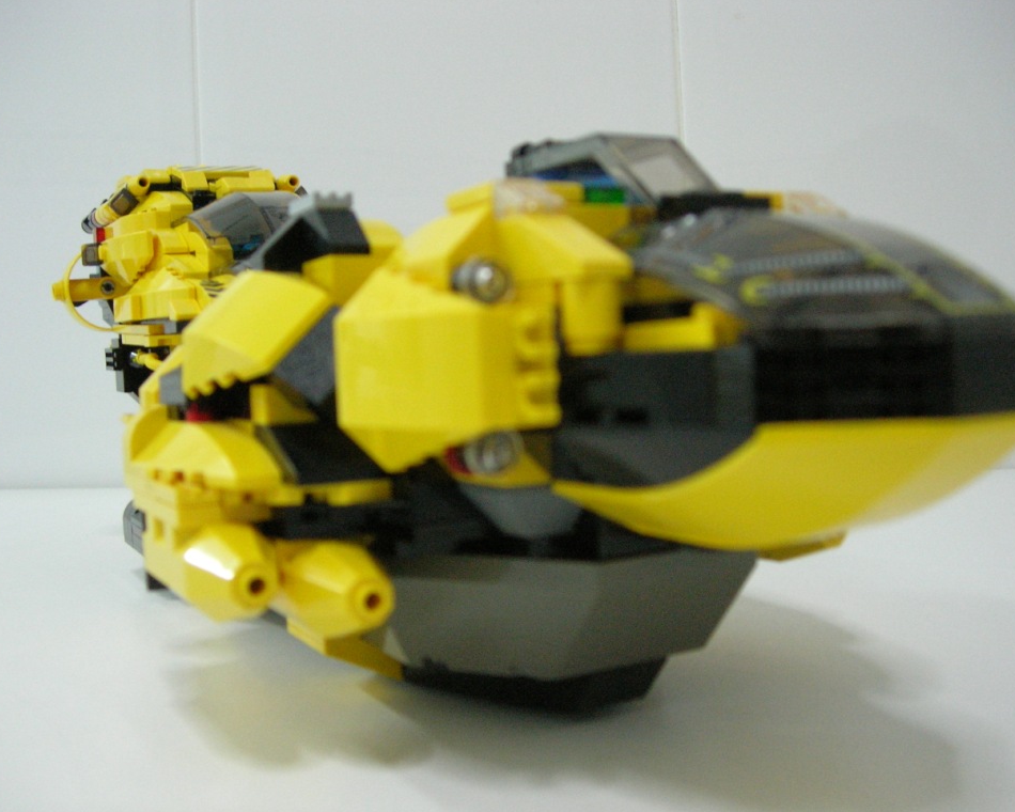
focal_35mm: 40
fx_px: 1202
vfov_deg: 37.3
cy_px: 404
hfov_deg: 45.8
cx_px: 516
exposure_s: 1/42.3
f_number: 2.8
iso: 400
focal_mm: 7.8
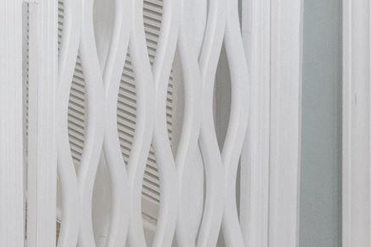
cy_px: -294
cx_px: -815
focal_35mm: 107
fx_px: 1107
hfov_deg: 10.6
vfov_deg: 11.2
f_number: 11
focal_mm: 15.5
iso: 400
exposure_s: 1/15
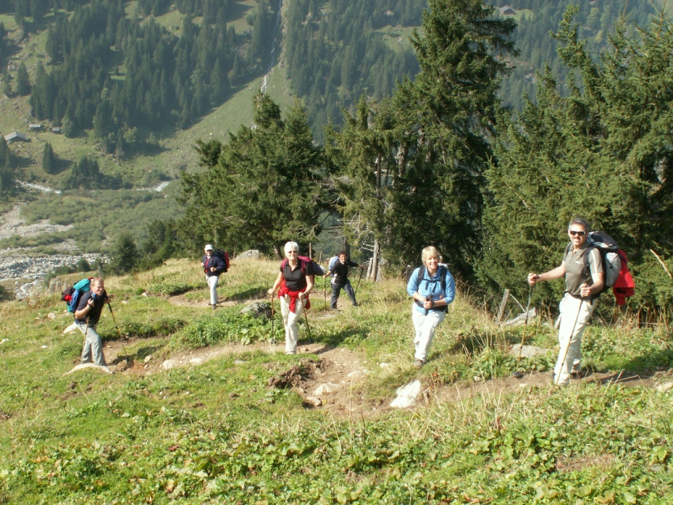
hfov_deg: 40.4
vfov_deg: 30.9
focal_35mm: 47
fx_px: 914
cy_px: 252
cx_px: 336
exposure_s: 1/60
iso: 50
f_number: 8
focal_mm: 7.86
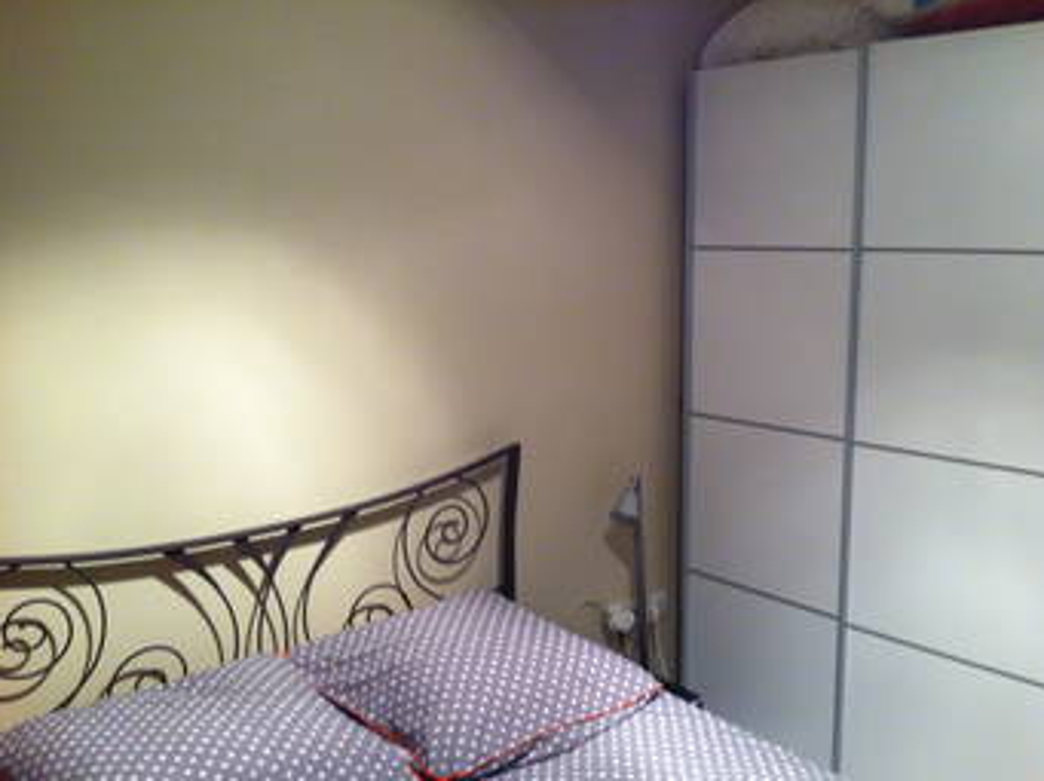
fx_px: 1115
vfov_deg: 38.6
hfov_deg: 50.2
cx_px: 548
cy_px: 410
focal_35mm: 37
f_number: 2.8
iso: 160
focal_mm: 3.85
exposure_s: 1/15
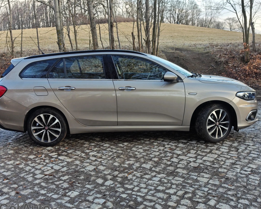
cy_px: 108
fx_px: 294
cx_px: 131
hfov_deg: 47.9
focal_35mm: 38
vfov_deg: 39.1
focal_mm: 8.72
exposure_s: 1/234
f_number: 2
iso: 50
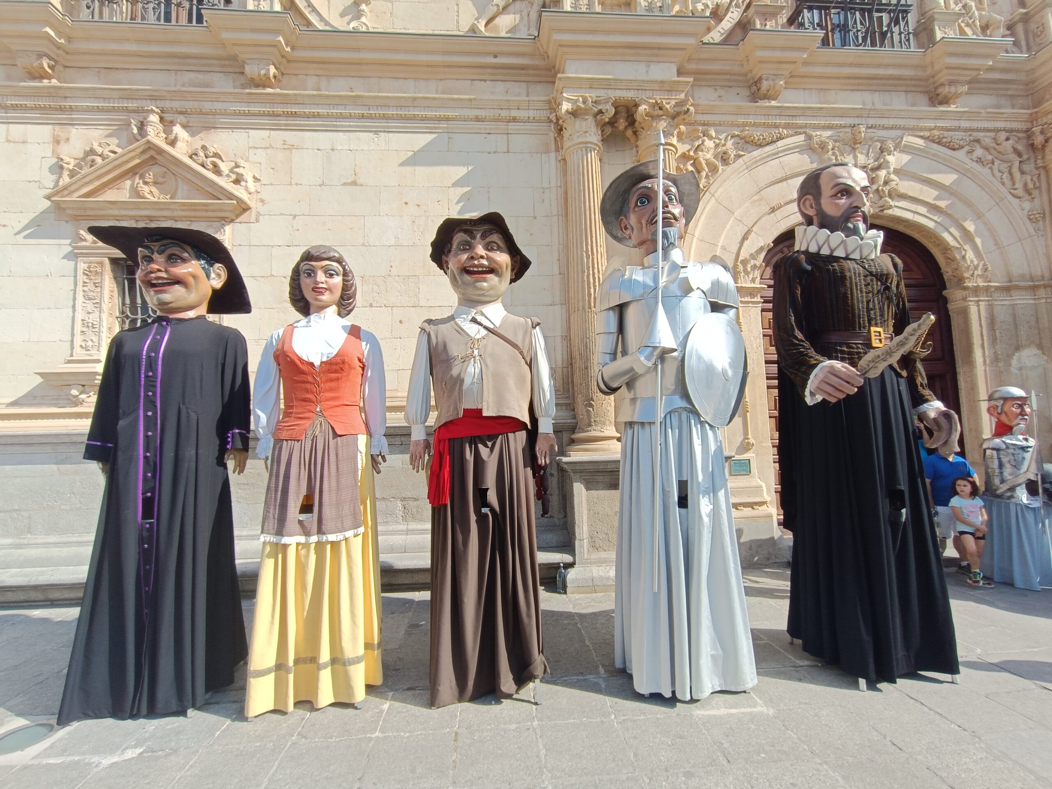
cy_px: 394
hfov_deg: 94.5
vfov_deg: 78.1
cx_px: 526
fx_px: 486
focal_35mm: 16
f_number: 2.2
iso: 53
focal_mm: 1.66
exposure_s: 1/816
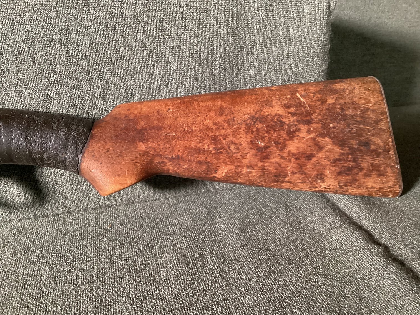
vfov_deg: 45.4
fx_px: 376
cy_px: 158
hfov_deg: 58.3
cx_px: 210
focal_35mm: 31
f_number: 2.4
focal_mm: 3.3
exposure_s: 1/30
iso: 800
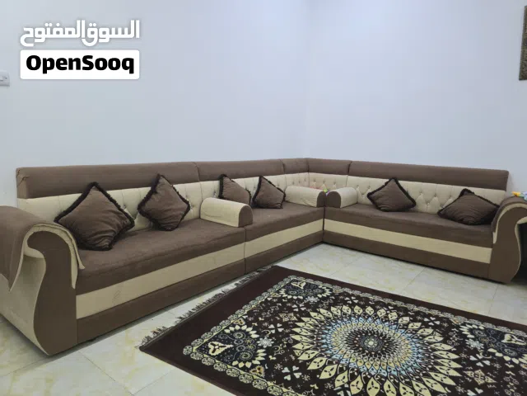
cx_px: 264
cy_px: 198
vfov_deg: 58.9
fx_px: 350
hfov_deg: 73.9
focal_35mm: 23
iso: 200
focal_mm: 6.3
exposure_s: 1/180
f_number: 1.7
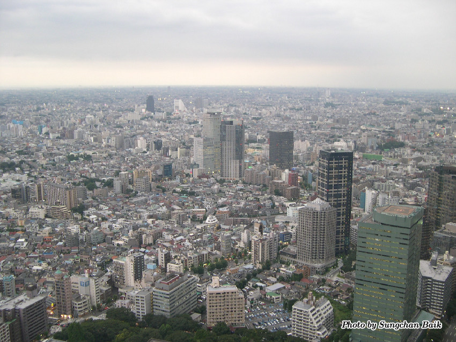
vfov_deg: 37.7
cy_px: 171
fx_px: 501
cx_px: 228
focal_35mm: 38
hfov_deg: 49.0
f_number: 2.8
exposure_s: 1/11
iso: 100
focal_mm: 8
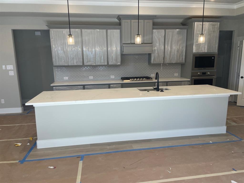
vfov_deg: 53.1
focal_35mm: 26
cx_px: 122
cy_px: 92
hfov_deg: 67.3
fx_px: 183
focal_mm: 4.2
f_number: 1.6
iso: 50
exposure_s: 1/120
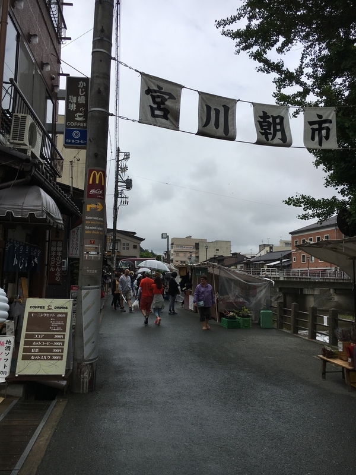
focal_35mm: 29
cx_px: 178
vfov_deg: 61.7
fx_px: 398
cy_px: 238
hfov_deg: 48.2
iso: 25
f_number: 2.2
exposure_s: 1/2331
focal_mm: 4.15
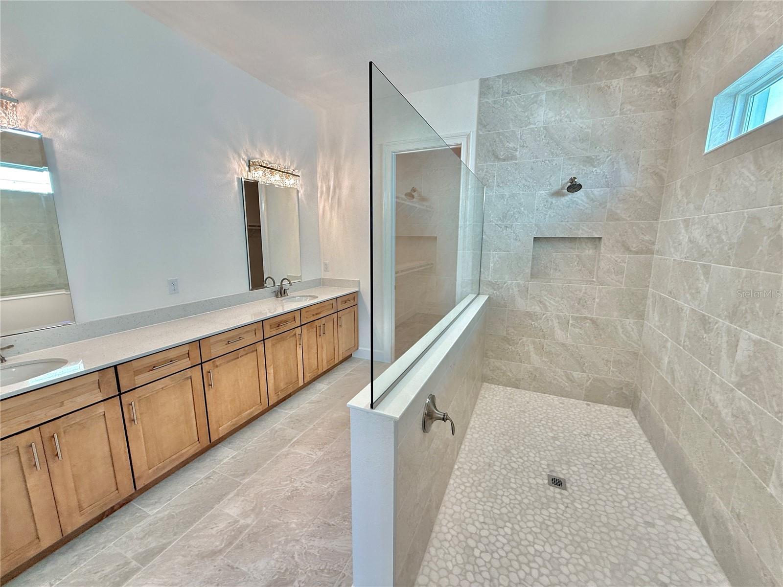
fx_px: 317
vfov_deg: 85.7
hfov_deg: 102.1
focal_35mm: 14
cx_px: 392
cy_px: 294
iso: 64
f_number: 2.2
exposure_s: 1/120
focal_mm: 2.22
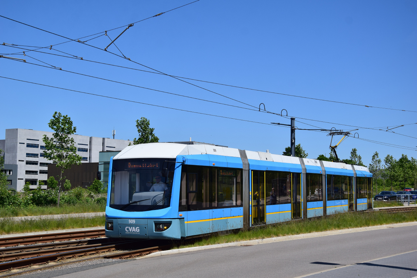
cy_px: 139
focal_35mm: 57
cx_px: 208
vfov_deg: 23.8
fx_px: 660
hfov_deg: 35.0
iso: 200
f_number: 6.3
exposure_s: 1/1000
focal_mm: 38
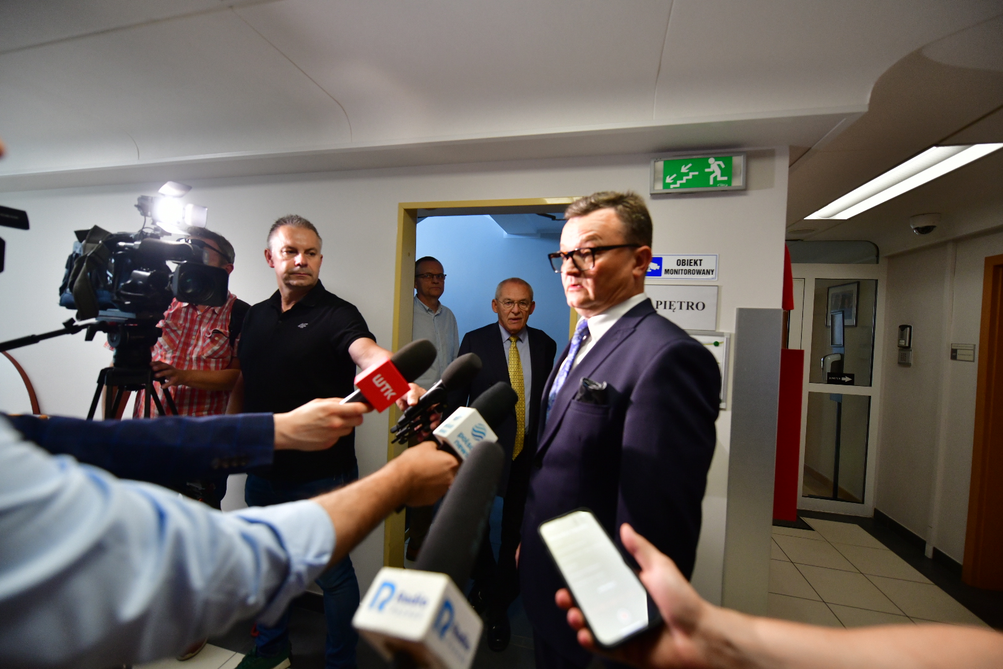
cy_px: 334
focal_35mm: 14
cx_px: 502
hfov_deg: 104.3
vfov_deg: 81.2
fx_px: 390
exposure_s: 1/500
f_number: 2.8
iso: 1000
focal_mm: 14
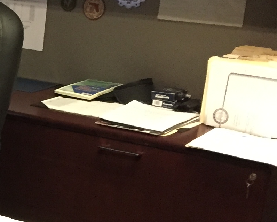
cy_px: 171
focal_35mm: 116
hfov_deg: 14.6
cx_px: -219
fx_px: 951
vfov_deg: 13.2
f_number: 2.2
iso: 250
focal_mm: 4.15
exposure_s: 1/30
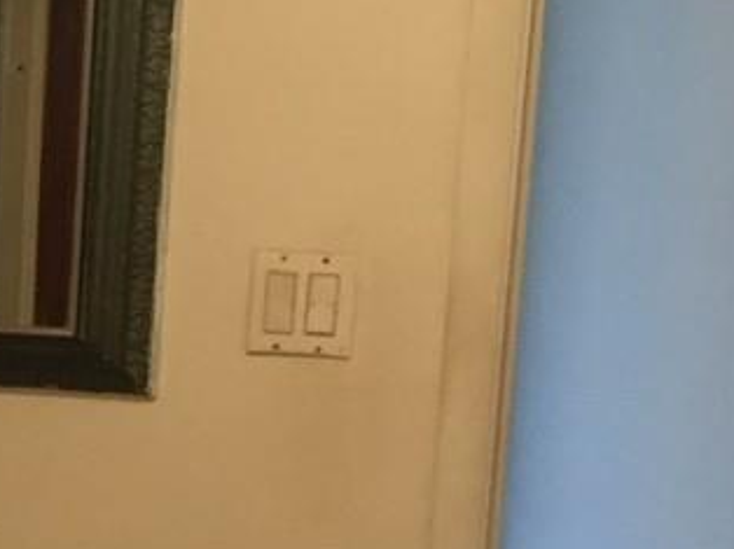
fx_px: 3136
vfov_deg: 9.8
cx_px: -521
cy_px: 706
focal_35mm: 148
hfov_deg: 12.4
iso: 100
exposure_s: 1/30
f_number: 2.2
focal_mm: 4.15
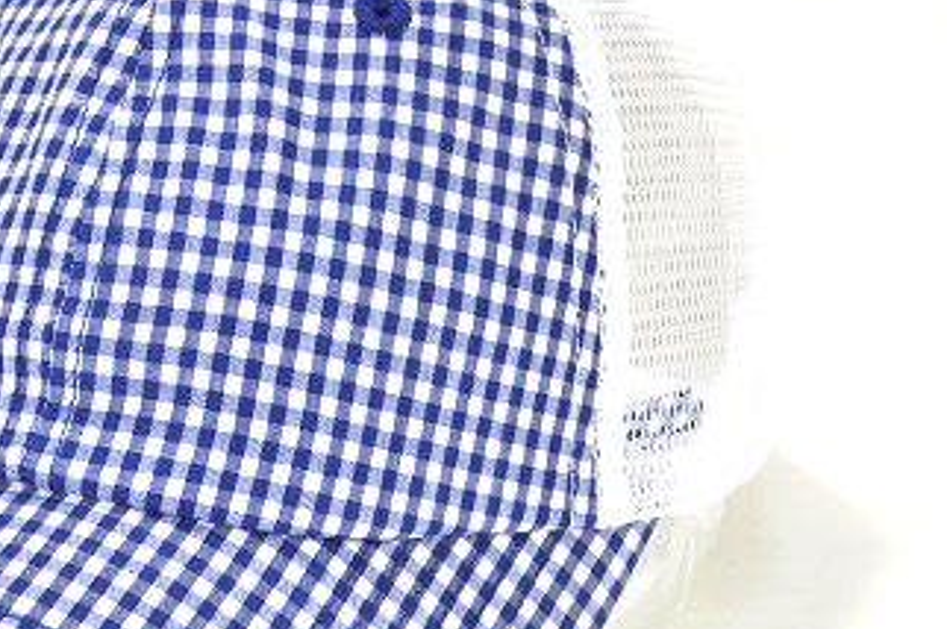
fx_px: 2207
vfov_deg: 16.2
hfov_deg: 24.0
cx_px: 279
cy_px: 409
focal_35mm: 84
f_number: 7.1
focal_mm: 28
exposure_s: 1/200
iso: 200
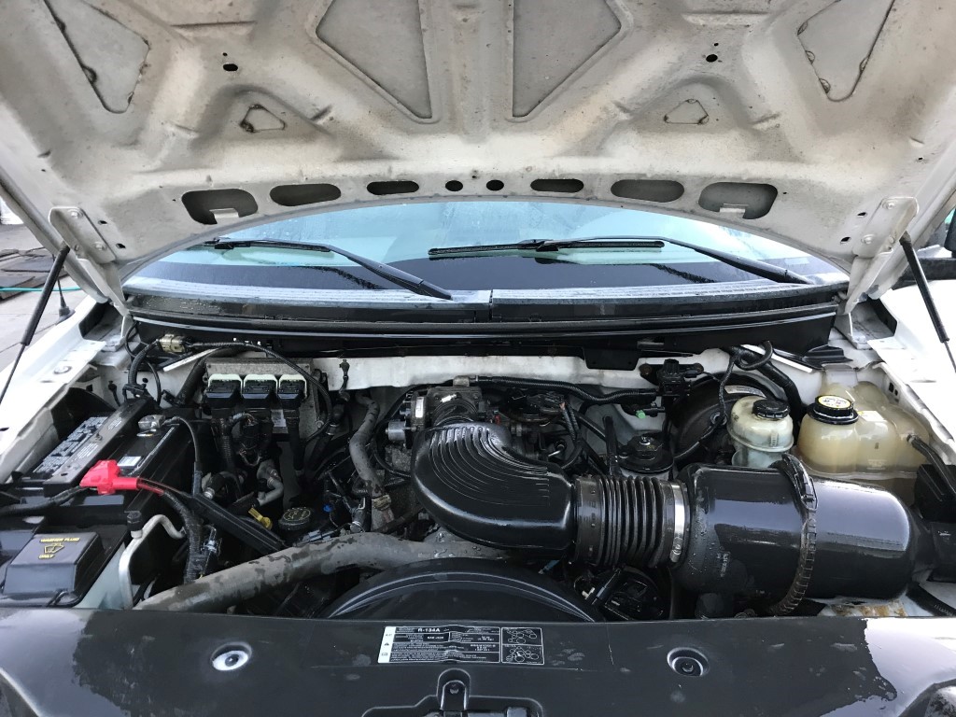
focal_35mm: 28
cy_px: 358
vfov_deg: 49.7
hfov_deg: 63.4
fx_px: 773
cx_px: 478
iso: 40
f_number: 1.8
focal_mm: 3.99
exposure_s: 1/30
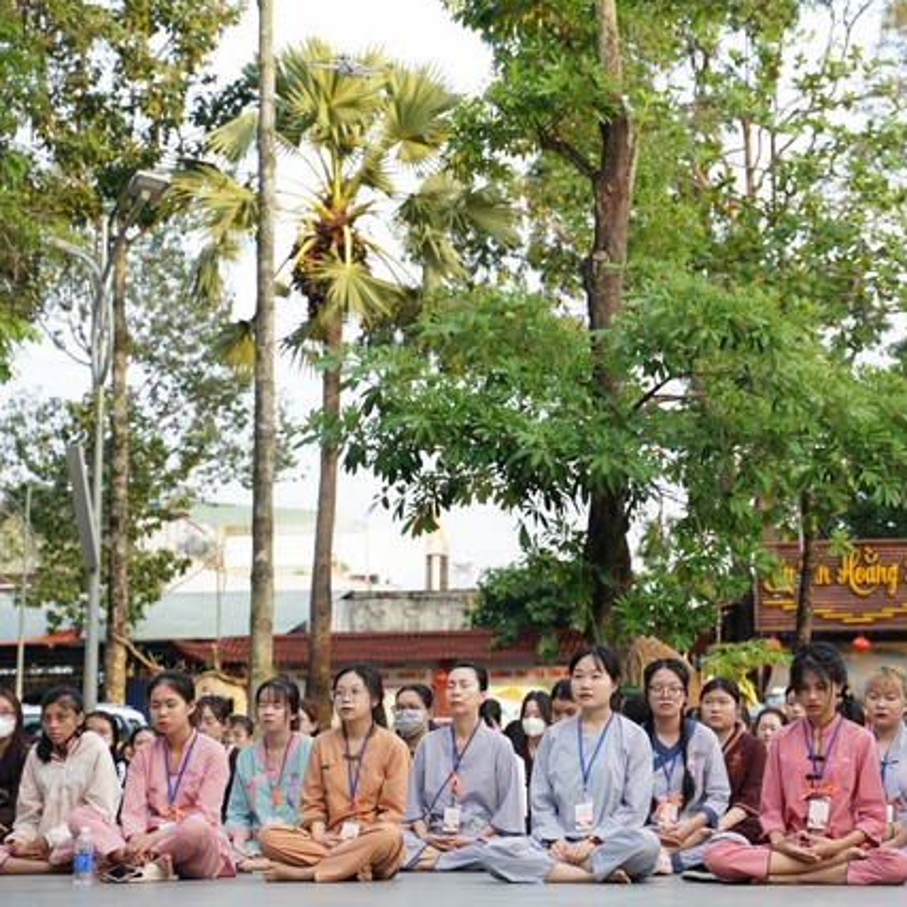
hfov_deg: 17.8
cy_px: 449
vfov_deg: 17.9
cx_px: 688
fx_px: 2875
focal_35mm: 97
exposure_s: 1/320
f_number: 5
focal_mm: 75
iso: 1600
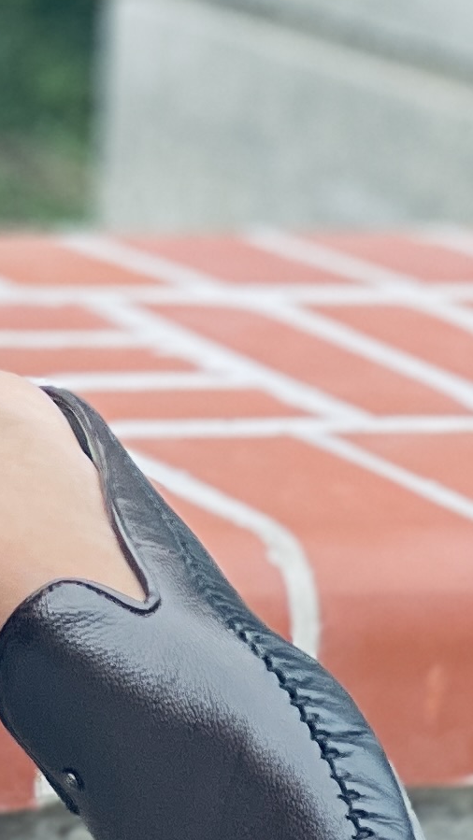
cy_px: -952
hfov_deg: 4.6
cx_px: -924
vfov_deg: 8.0
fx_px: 5661
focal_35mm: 254
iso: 32
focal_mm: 6
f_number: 2
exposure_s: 1/592
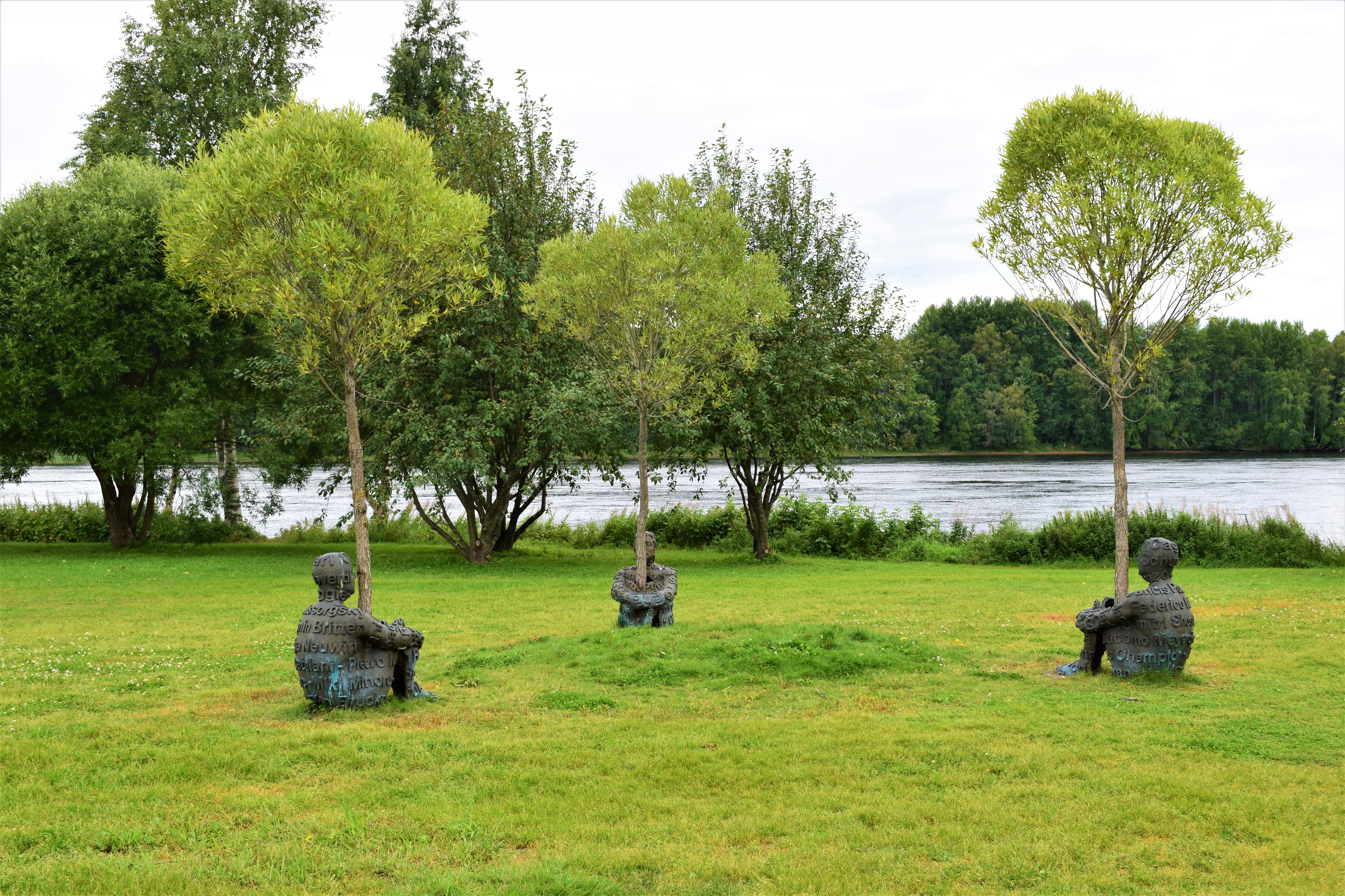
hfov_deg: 45.0
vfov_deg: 30.8
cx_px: 672
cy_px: 448
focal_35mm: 44
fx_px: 1625
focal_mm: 29
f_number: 10
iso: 400
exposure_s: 1/200
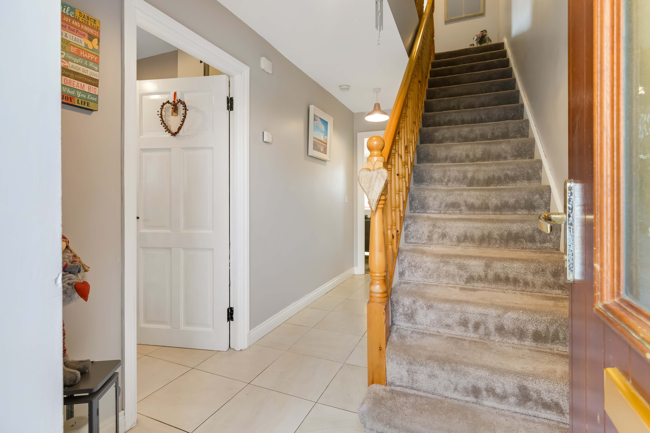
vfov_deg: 70.4
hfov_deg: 93.3
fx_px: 307
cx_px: 325
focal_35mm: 17
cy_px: 216
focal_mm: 17
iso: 640
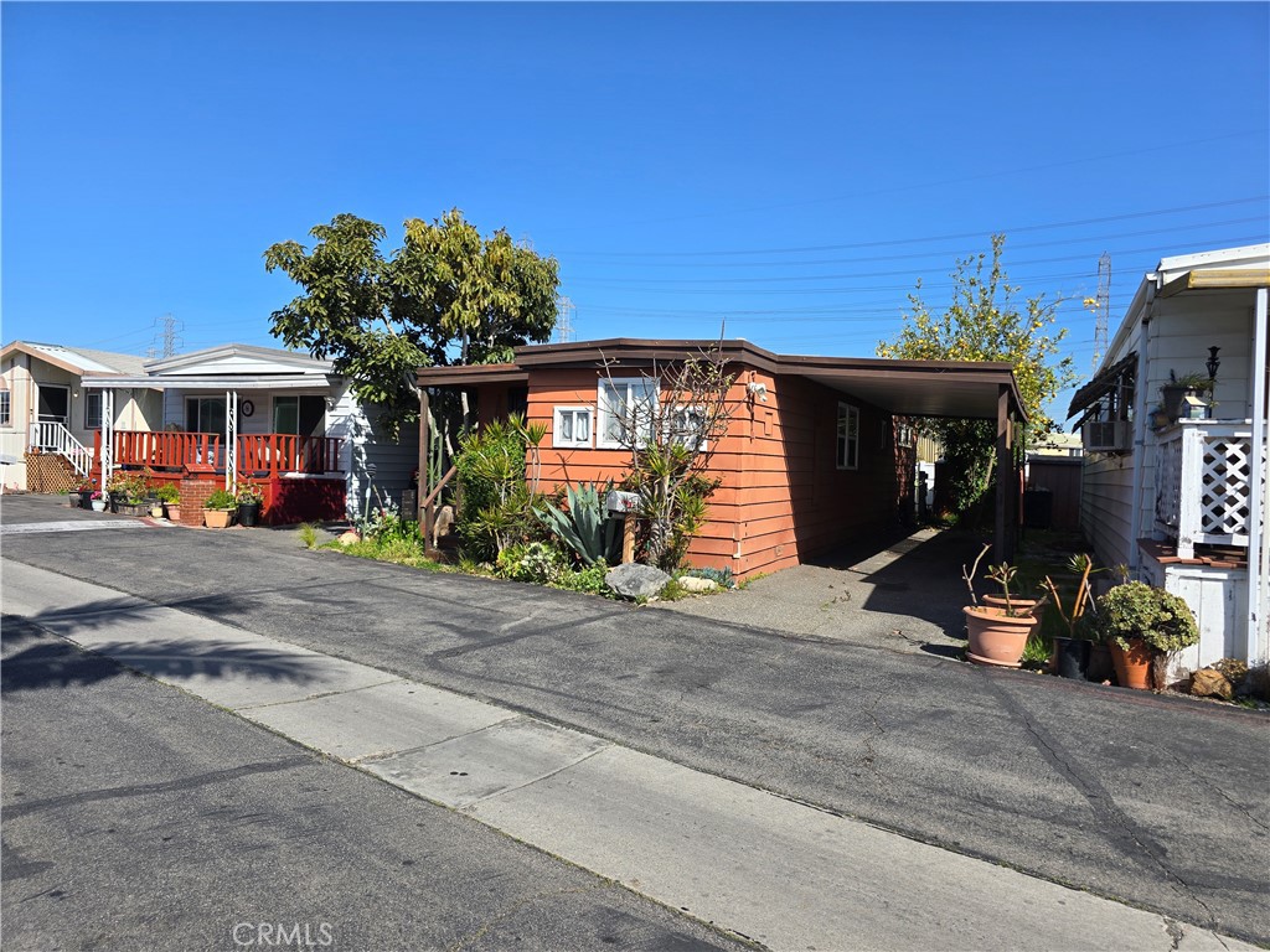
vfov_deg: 58.9
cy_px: 476
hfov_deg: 73.9
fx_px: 844
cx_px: 635
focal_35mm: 23
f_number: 1.7
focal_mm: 6.3
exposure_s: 1/781
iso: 12
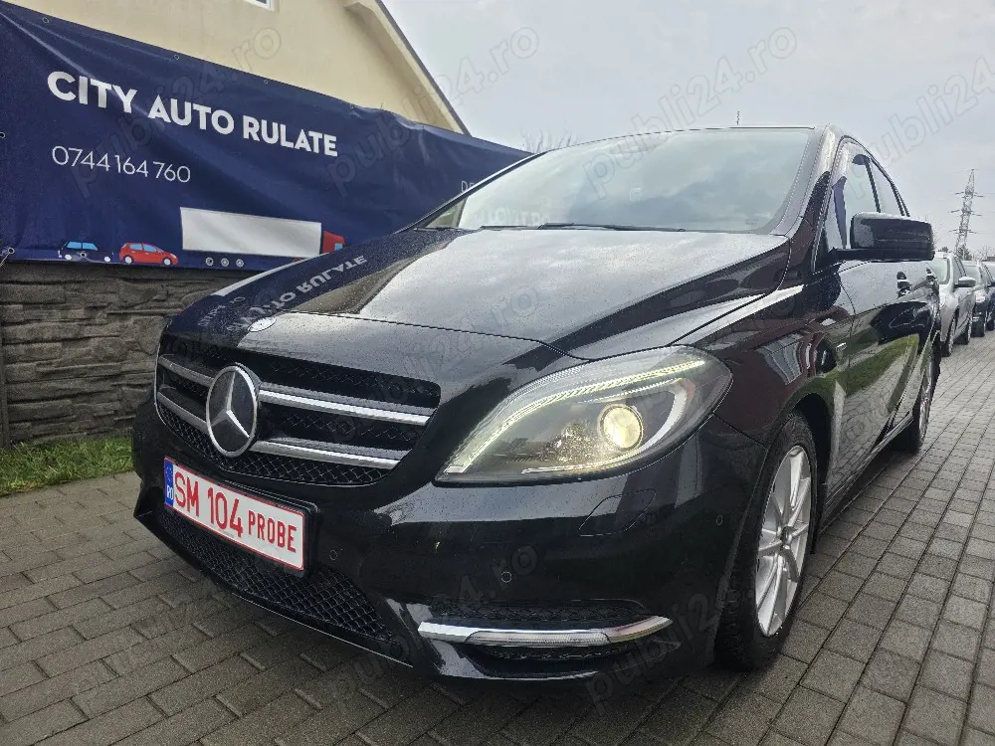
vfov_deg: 58.9
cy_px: 373
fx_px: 661
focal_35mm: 23
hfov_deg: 73.9
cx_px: 498
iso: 40
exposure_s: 1/370
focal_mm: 6.3
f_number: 1.7
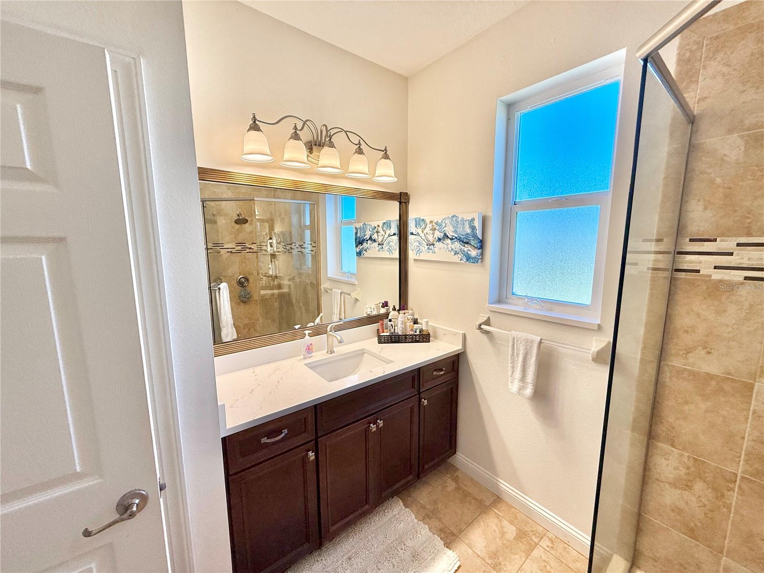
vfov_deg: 85.7
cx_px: 382
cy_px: 286
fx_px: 309
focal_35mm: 14
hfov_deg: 102.1
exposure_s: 1/127
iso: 50
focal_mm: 2.22
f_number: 2.2
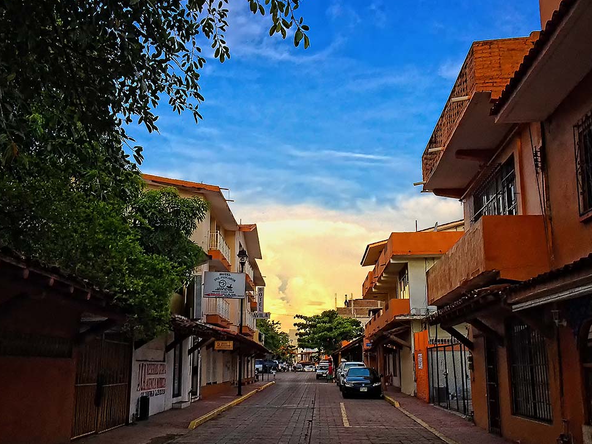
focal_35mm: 36
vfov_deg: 39.6
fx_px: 616
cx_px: 291
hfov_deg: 51.4
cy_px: 251
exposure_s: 1/540
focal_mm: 4.15
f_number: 2.2
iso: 32
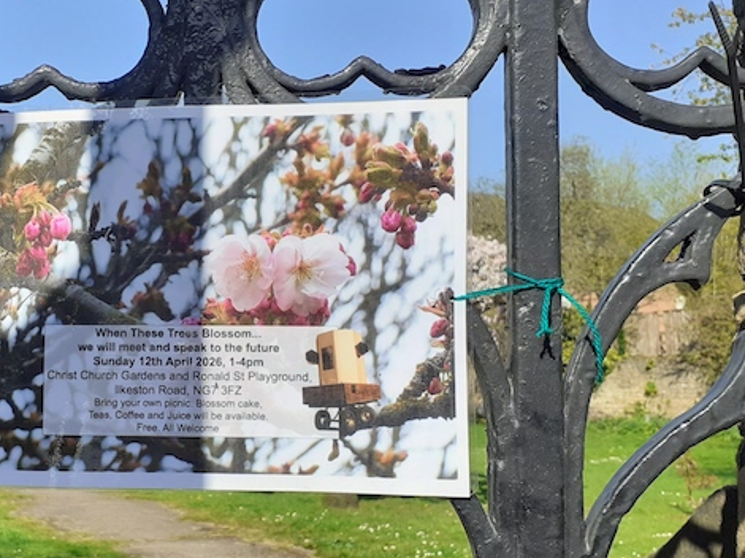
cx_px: 162
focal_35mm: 46
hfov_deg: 39.8
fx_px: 989
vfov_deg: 31.5
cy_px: 276
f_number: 1.9
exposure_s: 1/1475
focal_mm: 3.6
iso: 40
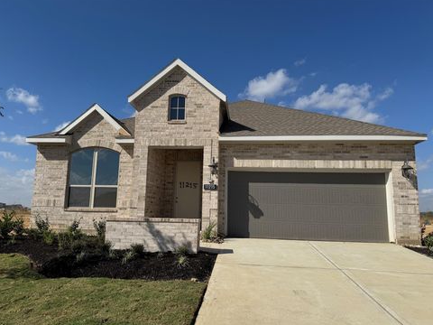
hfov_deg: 69.4
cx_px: 211
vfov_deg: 54.9
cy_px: 163
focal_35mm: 25
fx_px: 313
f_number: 1.78
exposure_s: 1/9009
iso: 80
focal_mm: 6.76
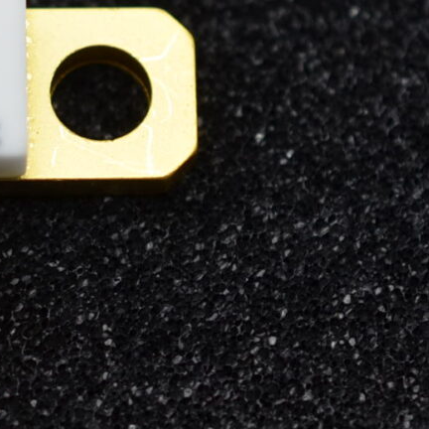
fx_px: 3379
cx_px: -62
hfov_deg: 7.2
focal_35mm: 241
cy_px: 141
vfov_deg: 7.3
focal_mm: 40
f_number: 6.3
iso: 200
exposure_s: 1/160
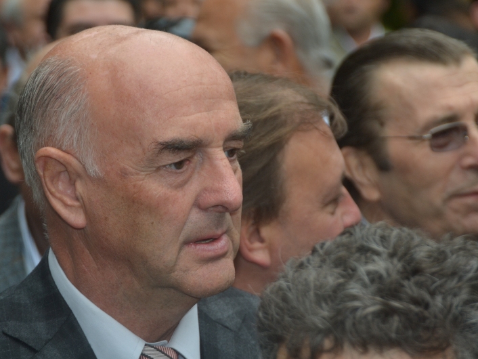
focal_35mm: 196
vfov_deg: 7.6
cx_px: 209
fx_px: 2707
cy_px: 179
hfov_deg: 10.1
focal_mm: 120
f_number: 5.6
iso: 320
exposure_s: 1/125
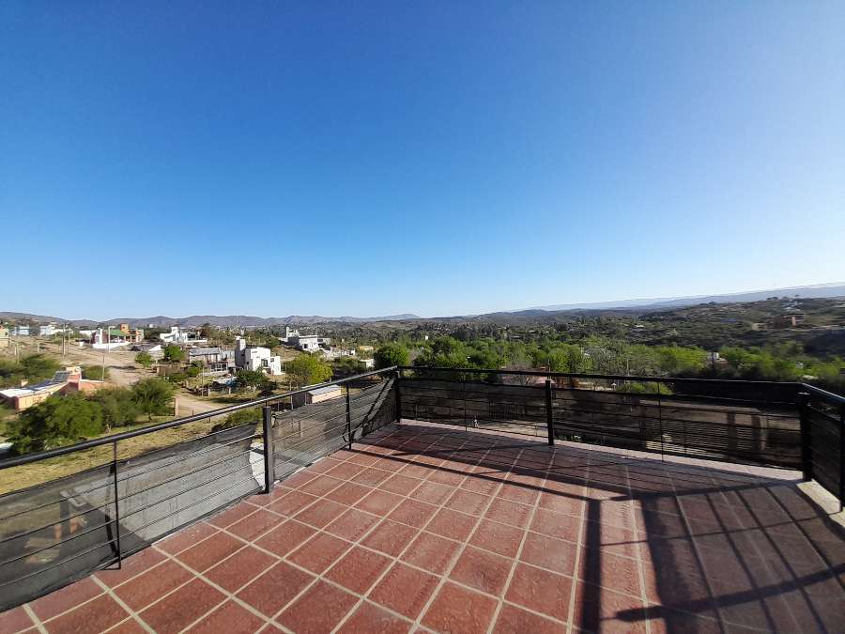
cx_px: 422
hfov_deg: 106.2
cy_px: 317
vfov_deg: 89.9
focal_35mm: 13
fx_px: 317
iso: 40
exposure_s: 1/855
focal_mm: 1.13
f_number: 2.2
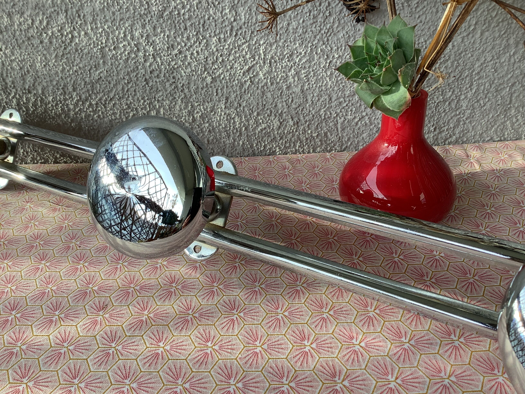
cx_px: 262
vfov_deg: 45.4
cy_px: 197
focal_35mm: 31
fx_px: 470
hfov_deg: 58.4
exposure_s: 1/100
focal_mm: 3.3
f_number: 2.4
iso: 40
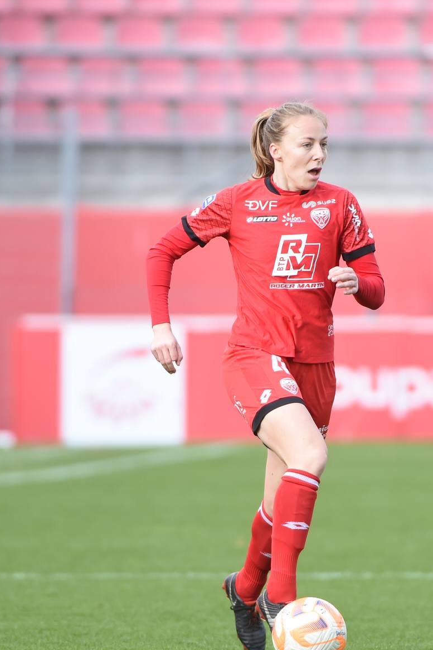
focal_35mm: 659
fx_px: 11885
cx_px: 273
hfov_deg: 2.1
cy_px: 342
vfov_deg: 3.1
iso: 640
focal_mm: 400
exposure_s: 1/1000
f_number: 4.5
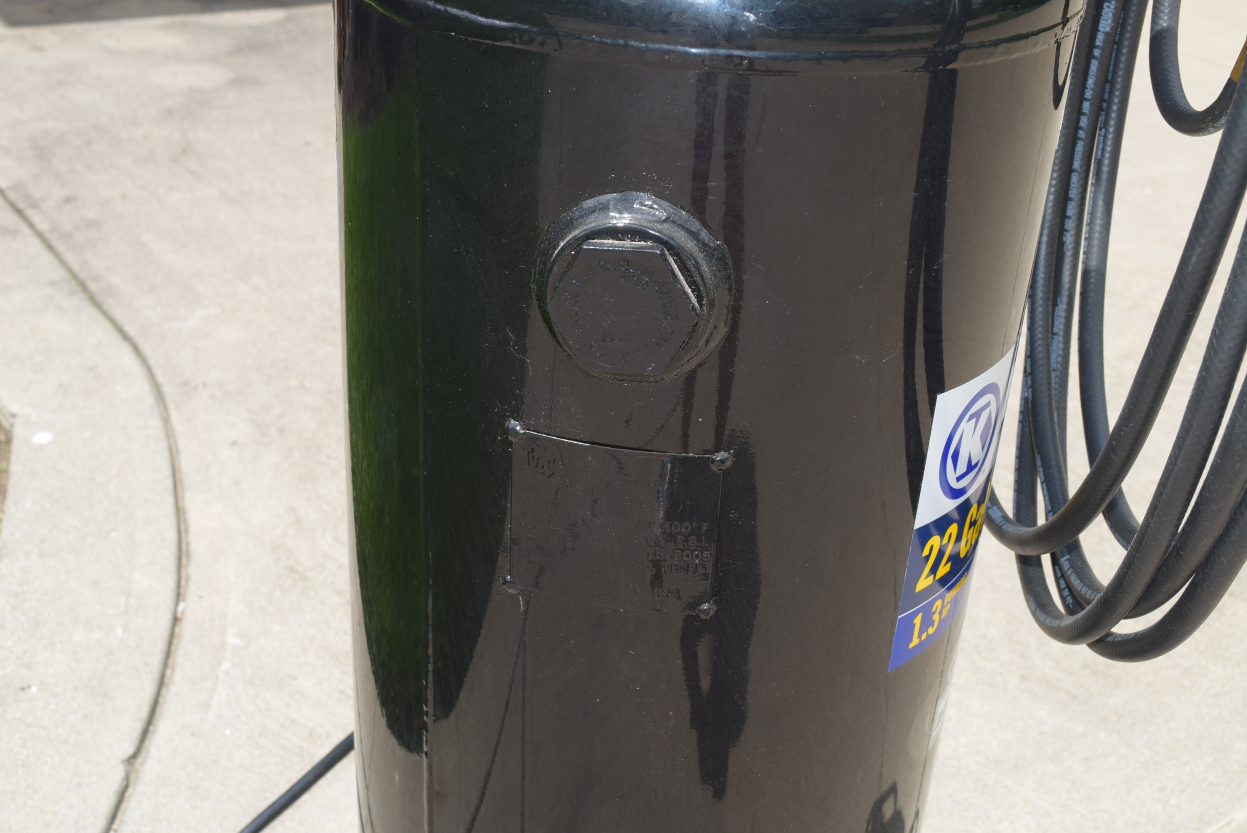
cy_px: 416
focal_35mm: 45
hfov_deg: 43.6
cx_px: 624
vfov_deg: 29.9
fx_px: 1560
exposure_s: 1/200
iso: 100
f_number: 9
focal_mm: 30
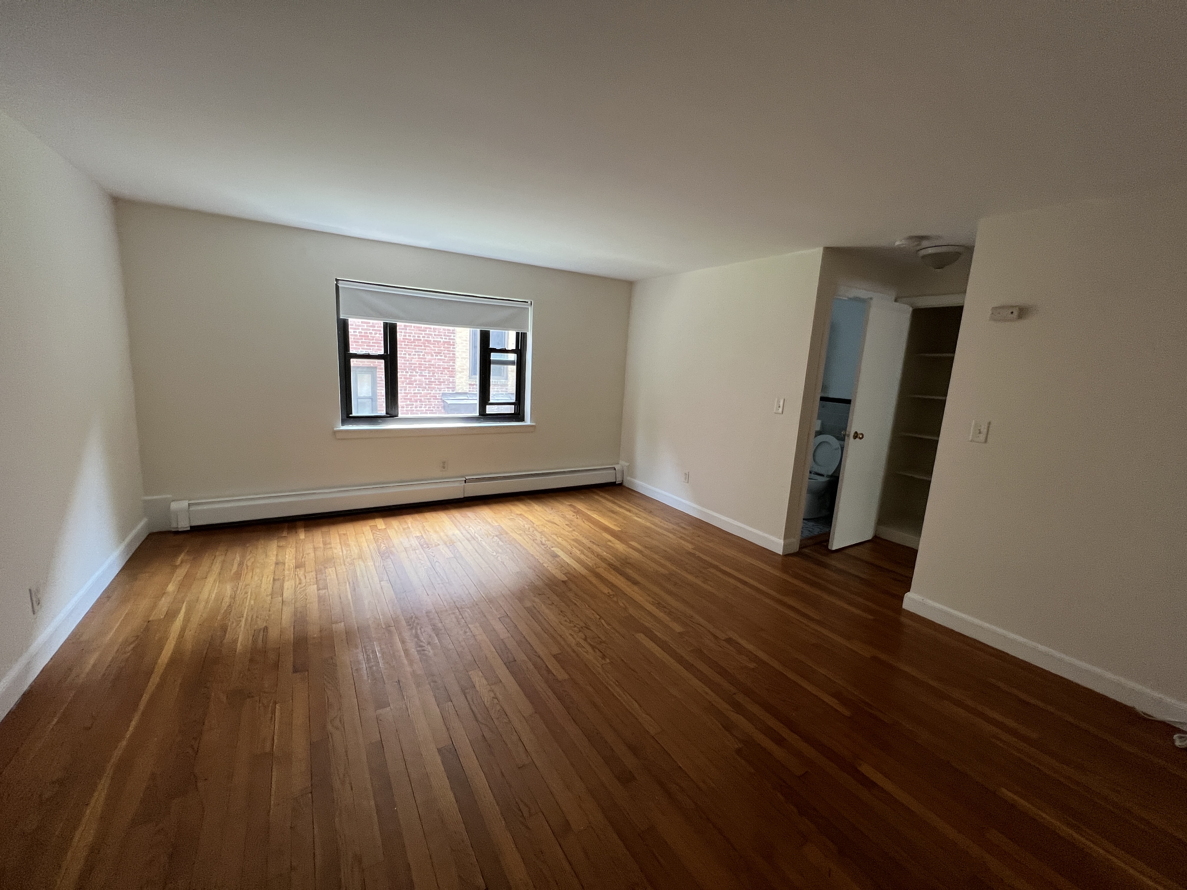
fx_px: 446
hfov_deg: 106.2
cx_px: 594
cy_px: 445
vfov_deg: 89.9
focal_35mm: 13
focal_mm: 1.57
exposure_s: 1/99
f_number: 1.8
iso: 160
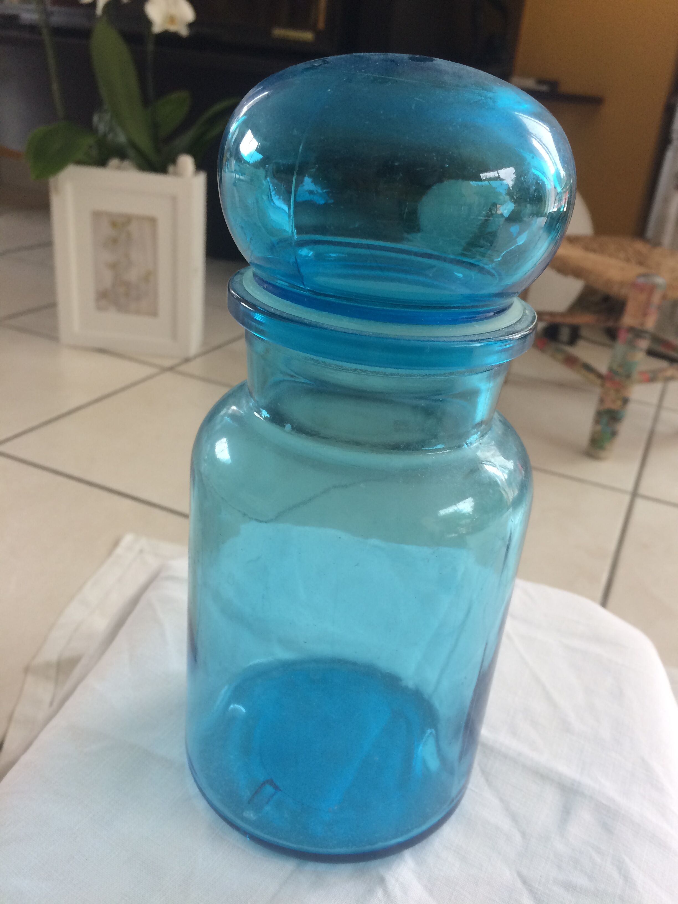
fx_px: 757
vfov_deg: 61.7
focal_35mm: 29
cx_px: 339
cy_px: 452
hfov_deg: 48.2
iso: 50
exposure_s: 1/33
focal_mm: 4.15
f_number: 2.2
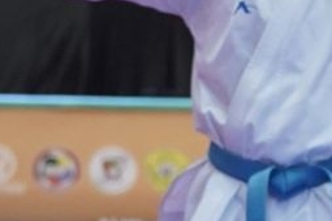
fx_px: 5662
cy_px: 195
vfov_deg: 2.2
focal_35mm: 614
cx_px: 1006
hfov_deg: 3.3
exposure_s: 1/500
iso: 2000
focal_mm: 87
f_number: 2.8
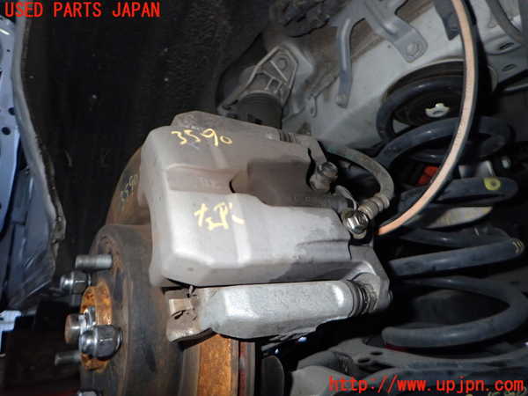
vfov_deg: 54.9
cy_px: 198
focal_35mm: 25
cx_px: 264
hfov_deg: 69.4
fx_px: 381
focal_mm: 4.5
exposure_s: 1/30
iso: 400
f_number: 5.6
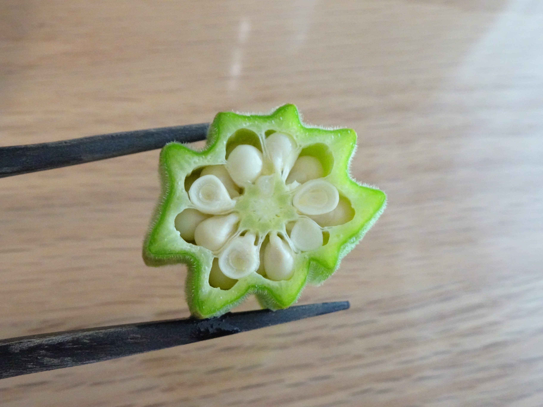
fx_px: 722
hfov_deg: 41.2
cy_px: 204
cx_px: 272
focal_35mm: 46
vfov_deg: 31.5
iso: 1600
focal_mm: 7.53
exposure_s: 1/160
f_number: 4.5
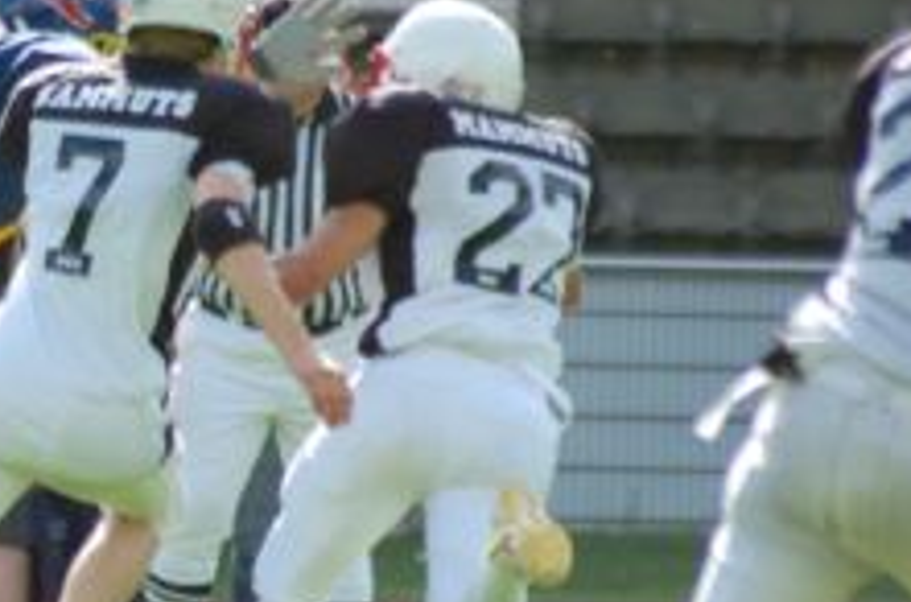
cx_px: 76
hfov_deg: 2.2
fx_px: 23316
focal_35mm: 924
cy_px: 317
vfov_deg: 1.5
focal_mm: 300
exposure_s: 1/800
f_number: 5.6
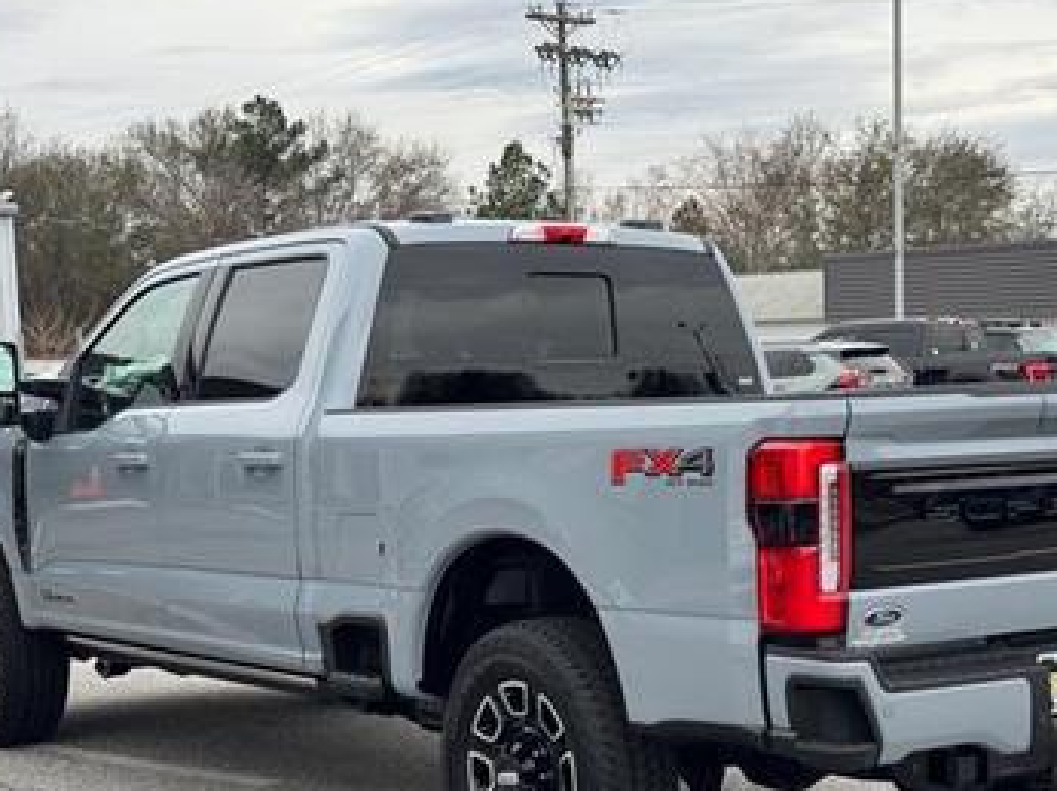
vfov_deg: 20.9
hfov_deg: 27.7
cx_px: 632
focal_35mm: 70
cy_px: 538
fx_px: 2136
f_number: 1.78
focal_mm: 6.76
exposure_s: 1/651
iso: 64
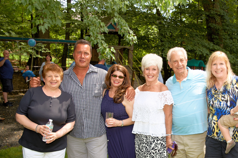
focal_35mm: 49
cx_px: 169
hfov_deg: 39.6
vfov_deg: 27.2
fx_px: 324
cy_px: 114
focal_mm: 30
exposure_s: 1/250
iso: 100
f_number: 3.2
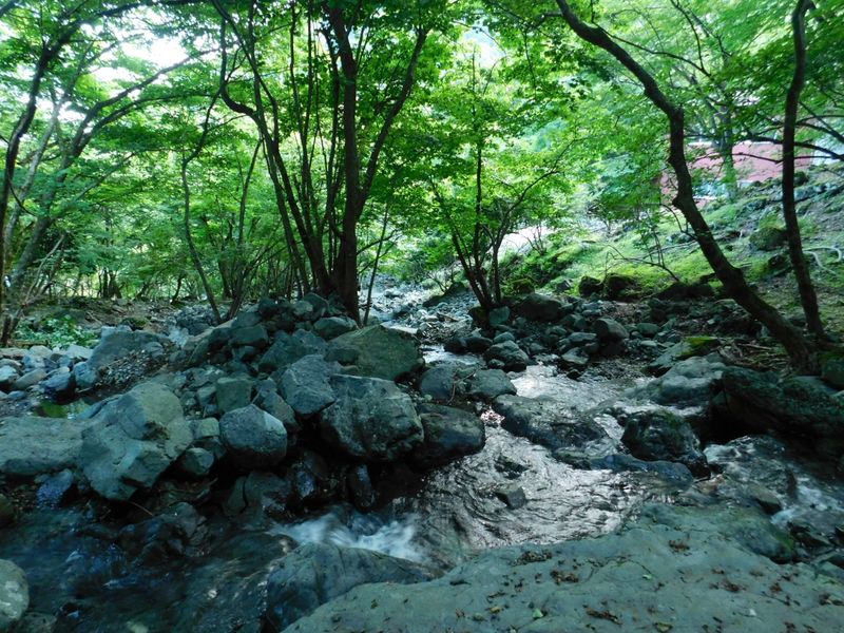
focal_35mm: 23
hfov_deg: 73.9
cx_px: 422
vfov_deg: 58.9
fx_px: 561
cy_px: 316
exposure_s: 1/25
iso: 400
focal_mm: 4
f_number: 3
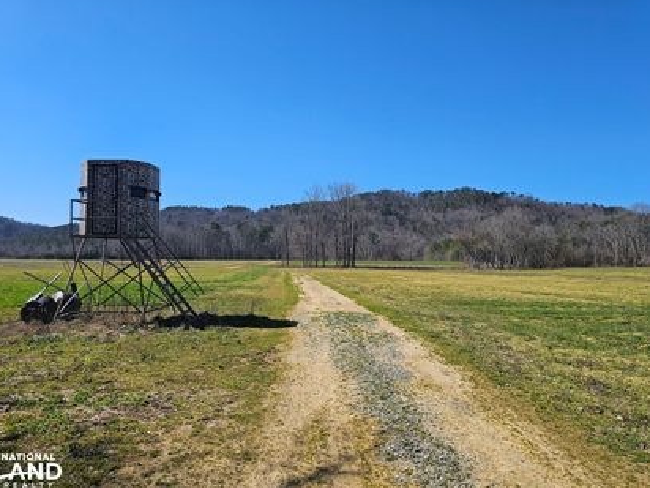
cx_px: 330
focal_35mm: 24
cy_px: 238
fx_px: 451
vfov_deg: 56.8
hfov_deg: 71.6
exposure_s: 1/1022
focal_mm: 6.3
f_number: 1.7
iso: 10
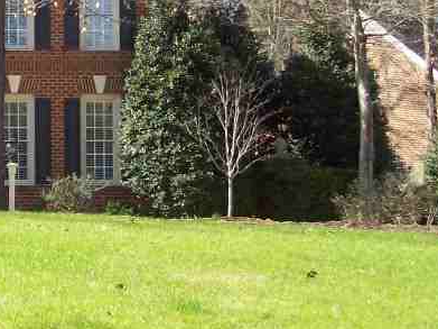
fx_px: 1493
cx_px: -84
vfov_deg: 12.3
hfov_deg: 16.1
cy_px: -37
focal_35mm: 118
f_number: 3
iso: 80
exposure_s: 1/478
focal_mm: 7.6
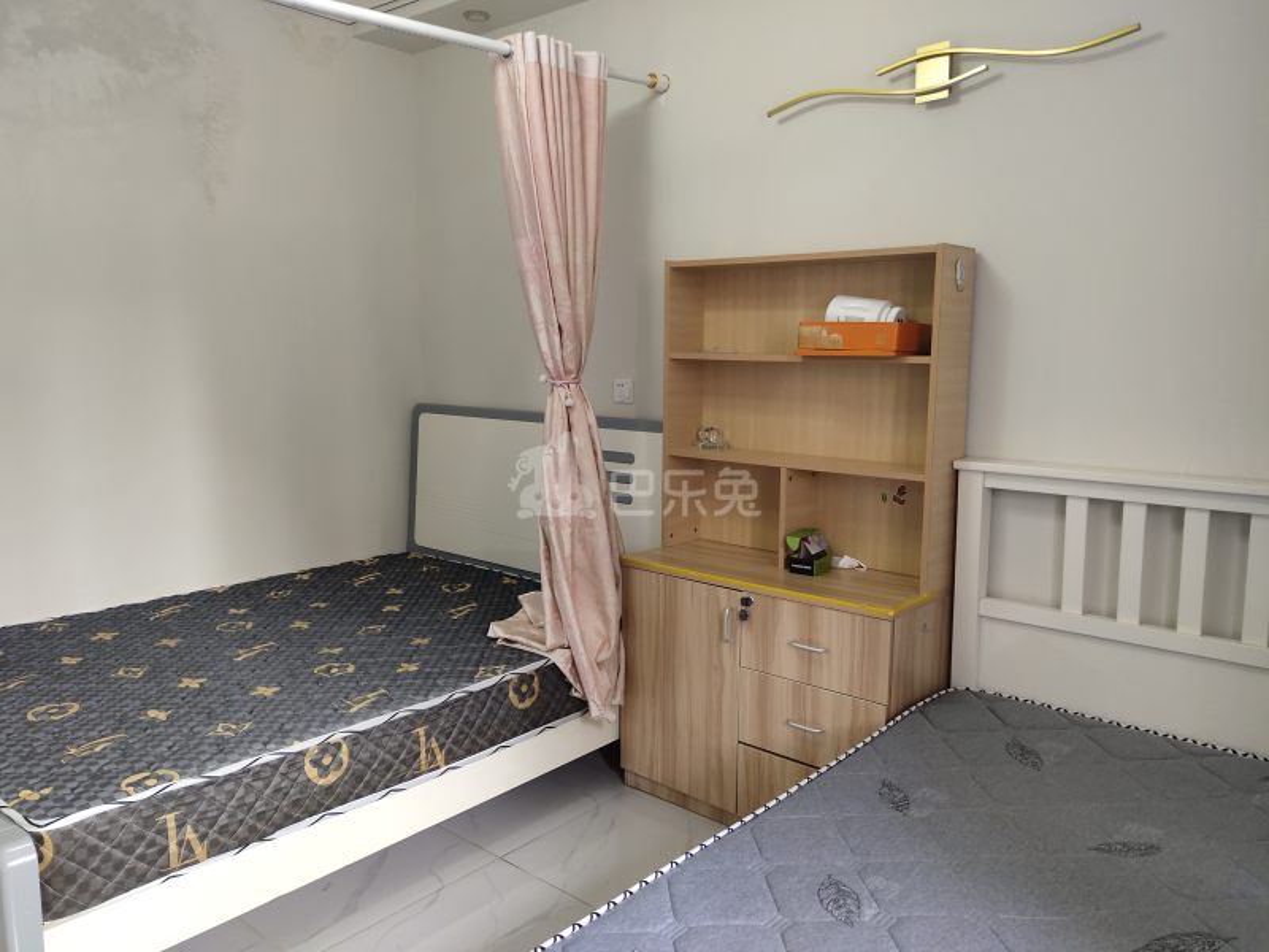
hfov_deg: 60.0
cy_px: 476
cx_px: 634
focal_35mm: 30
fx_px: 1100
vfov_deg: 46.8
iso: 164
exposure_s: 1/50
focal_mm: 4.35
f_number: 1.8
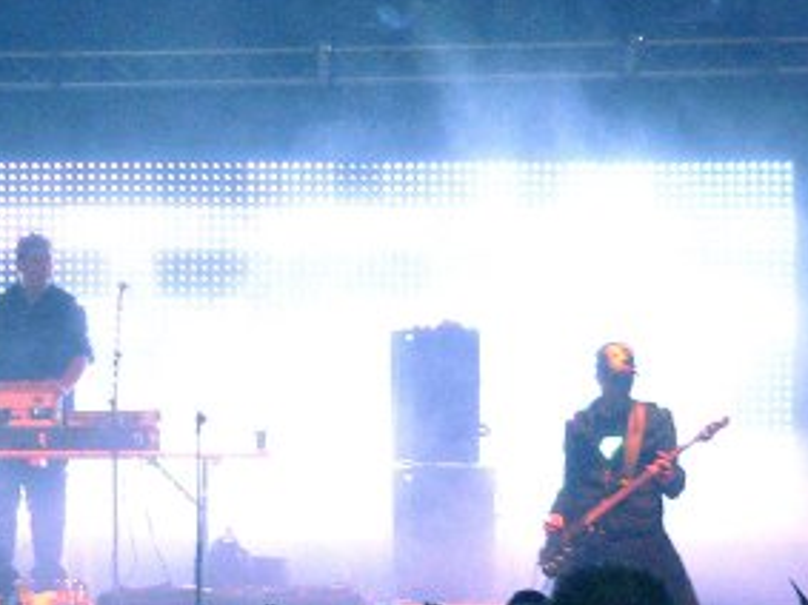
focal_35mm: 231
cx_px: 57
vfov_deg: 6.4
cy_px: 357
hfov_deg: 8.5
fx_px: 5390
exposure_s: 1/30
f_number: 2.8
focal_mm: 16.9
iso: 400
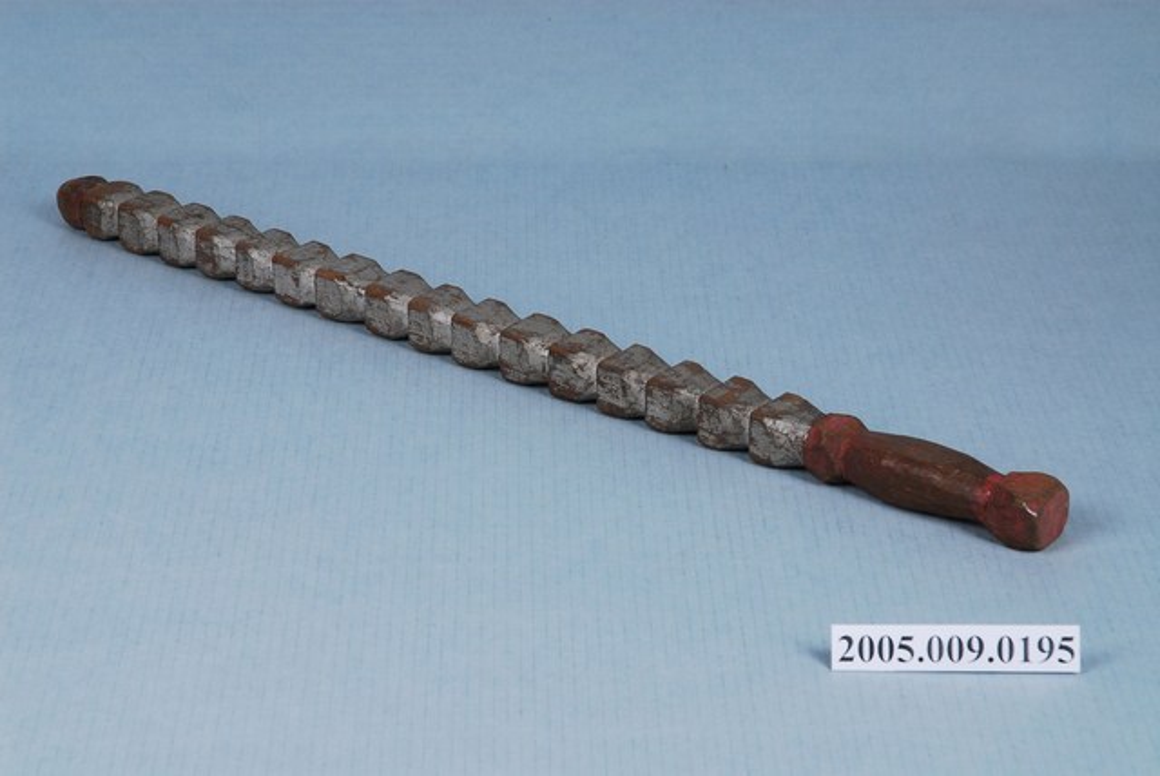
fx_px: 3144
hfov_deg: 20.9
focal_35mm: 98
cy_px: 388
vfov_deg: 14.1
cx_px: 580
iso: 100
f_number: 11
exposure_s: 1/160
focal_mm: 65
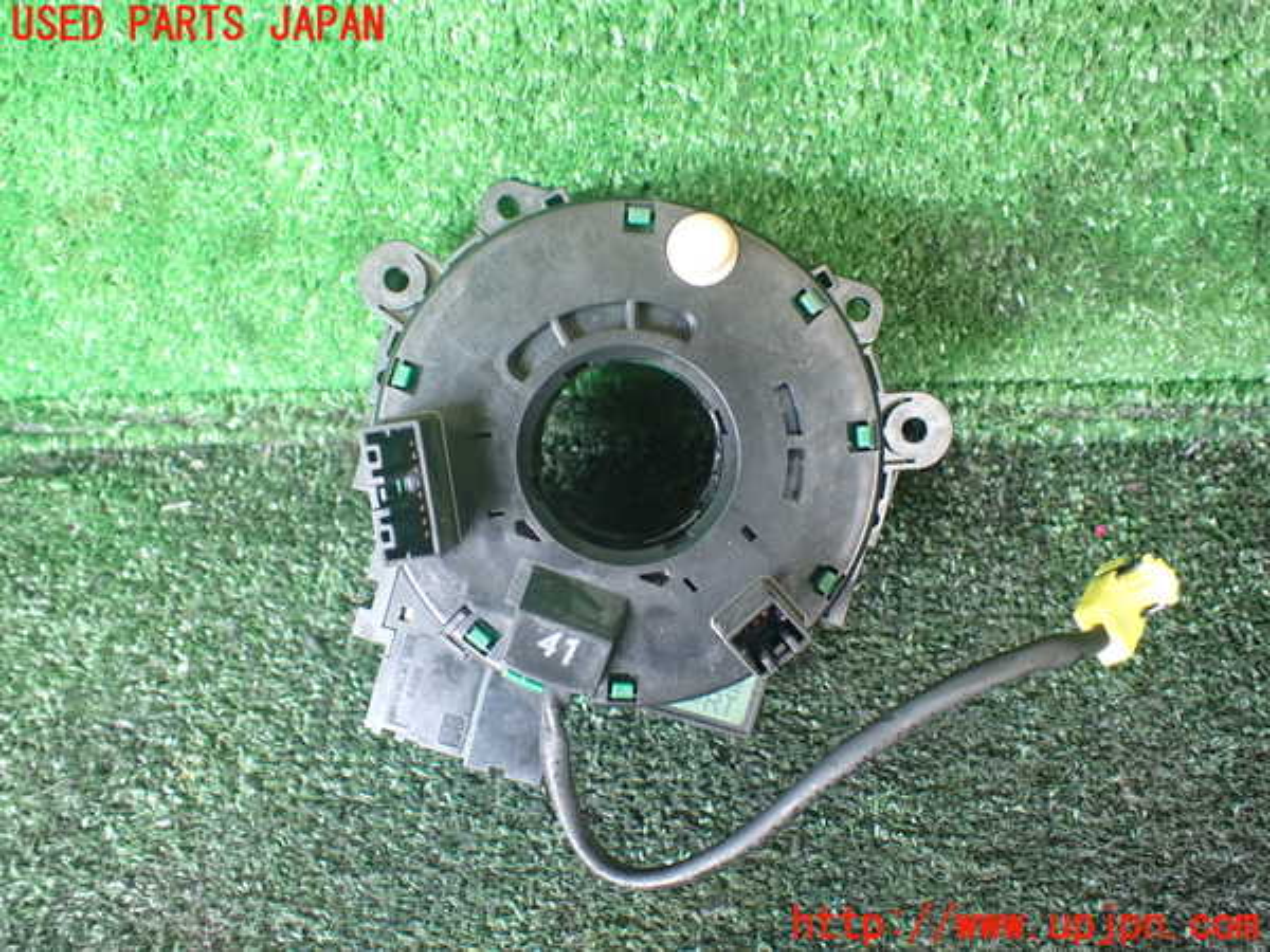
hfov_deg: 60.0
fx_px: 1101
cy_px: 476
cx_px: 635
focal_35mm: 30
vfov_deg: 46.8
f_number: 2.3
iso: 800
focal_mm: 5.4
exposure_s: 1/100
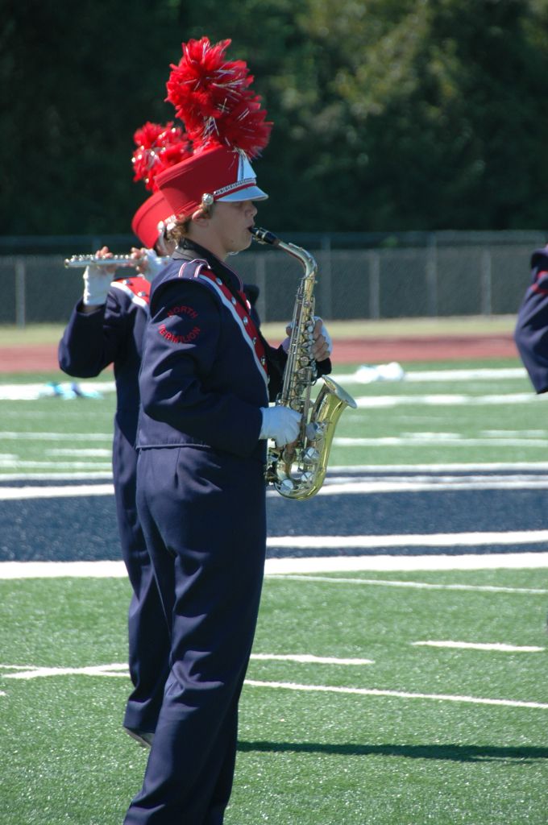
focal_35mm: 300
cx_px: 274
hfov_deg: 4.6
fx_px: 6868
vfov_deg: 6.9
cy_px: 412
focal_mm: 200
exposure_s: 1/320
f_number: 5.6
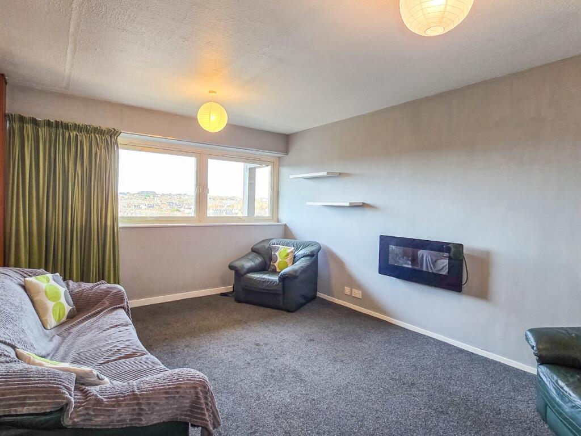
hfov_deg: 106.2
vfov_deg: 89.9
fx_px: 218
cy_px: 218
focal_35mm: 13
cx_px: 290
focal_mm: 2.2
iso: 125
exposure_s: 1/50
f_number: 2.2
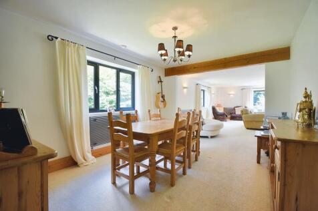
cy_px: 106
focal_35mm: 15
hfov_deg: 100.4
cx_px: 159
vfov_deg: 77.3
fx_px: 132
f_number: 4.5
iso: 100
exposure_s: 1/20
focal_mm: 10
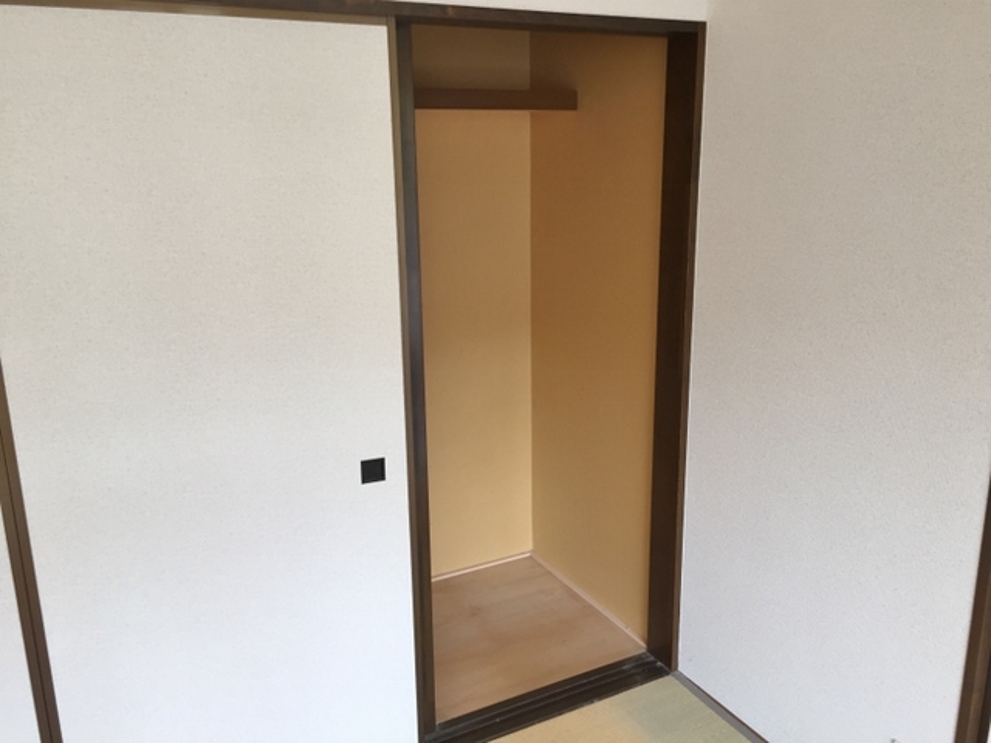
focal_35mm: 29
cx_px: 496
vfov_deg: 48.2
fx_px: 830
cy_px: 372
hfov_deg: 61.7
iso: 32
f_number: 2.2
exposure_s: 1/40
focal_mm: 4.15
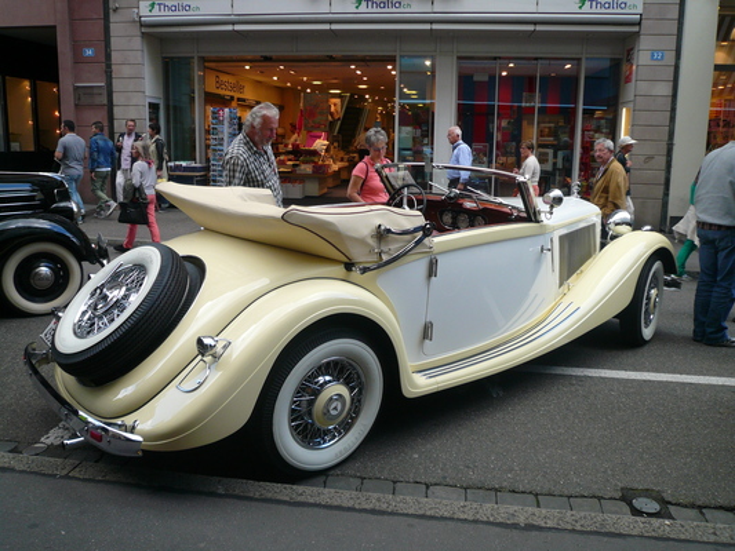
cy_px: 276
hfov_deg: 60.0
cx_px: 368
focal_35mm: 30
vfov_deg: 46.8
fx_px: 637
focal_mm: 4.9
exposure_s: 1/160
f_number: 2.9
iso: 100
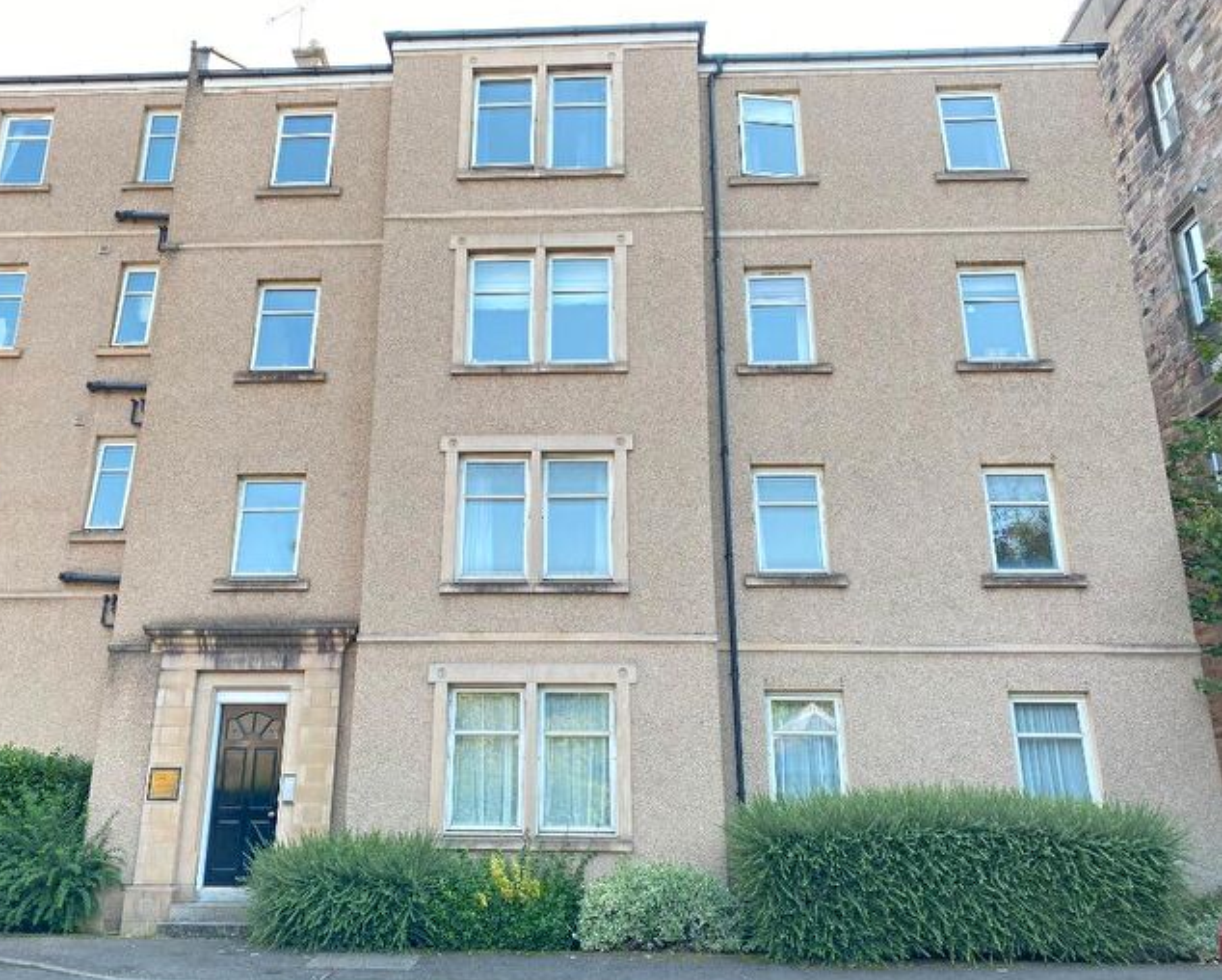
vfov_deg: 51.6
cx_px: 551
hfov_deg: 62.0
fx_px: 1013
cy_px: 489
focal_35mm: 28
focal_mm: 4.25
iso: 32
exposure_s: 1/137
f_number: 1.8
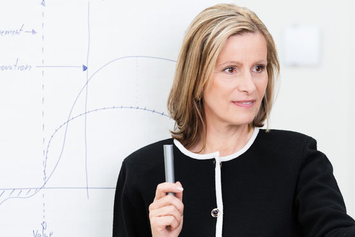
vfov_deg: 8.9
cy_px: 126
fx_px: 1519
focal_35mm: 154
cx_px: 231
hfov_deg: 13.3
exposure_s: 1/160
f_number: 3.5
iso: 100
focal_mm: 100
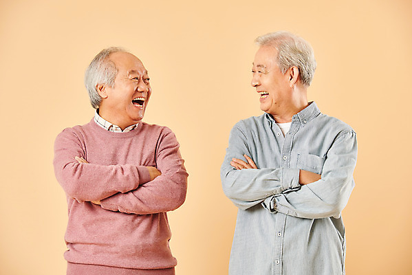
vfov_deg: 8.1
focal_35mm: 170
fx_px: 1946
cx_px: 206
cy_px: 138
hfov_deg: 12.1
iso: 100
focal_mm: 170
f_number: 8
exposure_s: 1/125
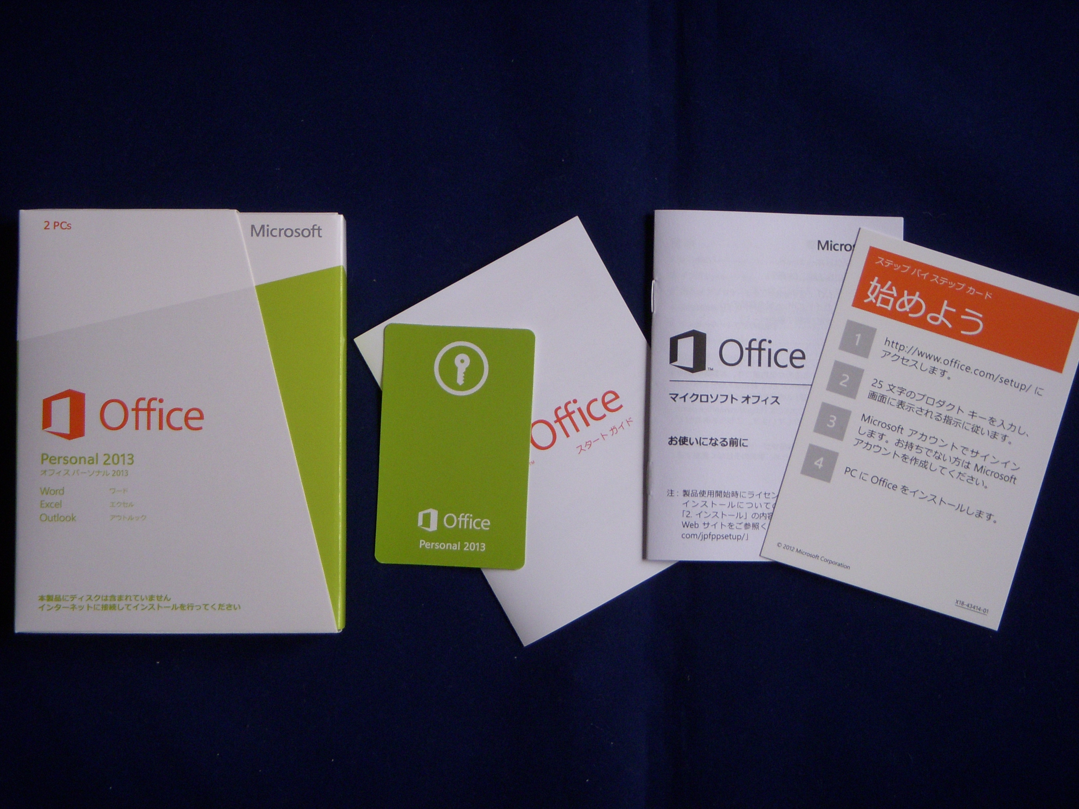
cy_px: 404
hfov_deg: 29.4
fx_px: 2057
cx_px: 540
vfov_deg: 22.3
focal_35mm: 66
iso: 200
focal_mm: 11
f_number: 3.7
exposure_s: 1/30
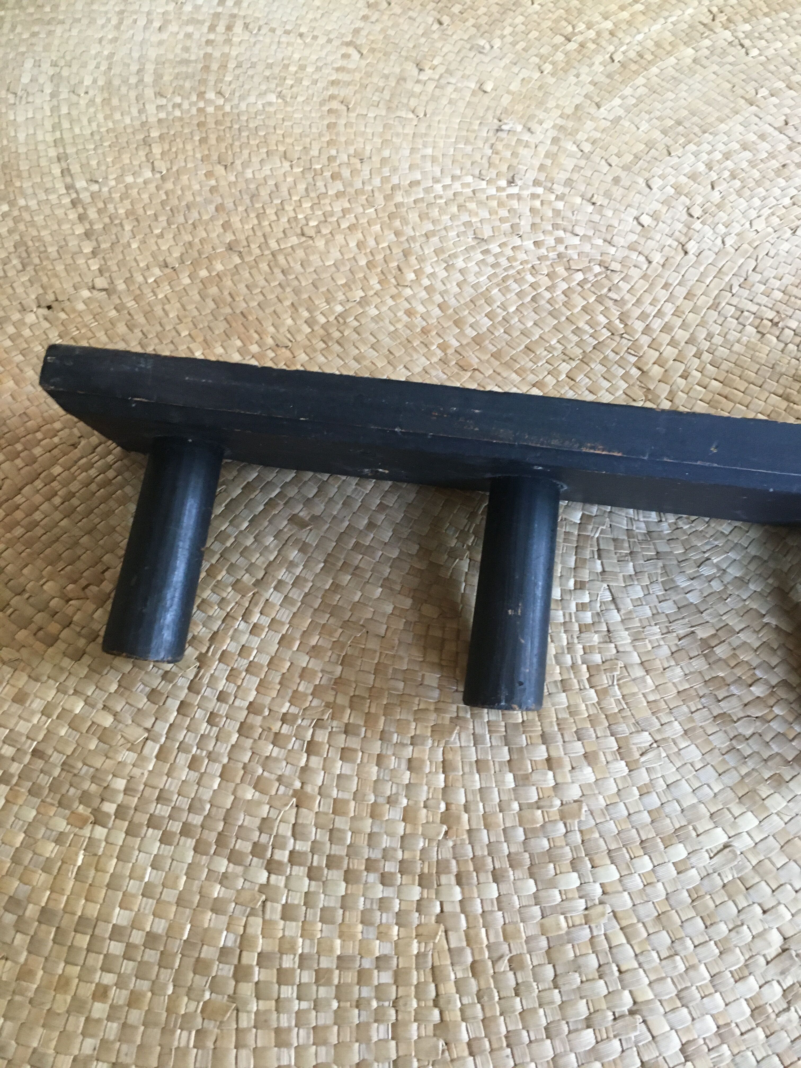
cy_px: 534
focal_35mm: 29
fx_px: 895
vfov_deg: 61.7
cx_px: 400
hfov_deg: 48.2
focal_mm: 4.15
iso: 200
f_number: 2.2
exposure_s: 1/20
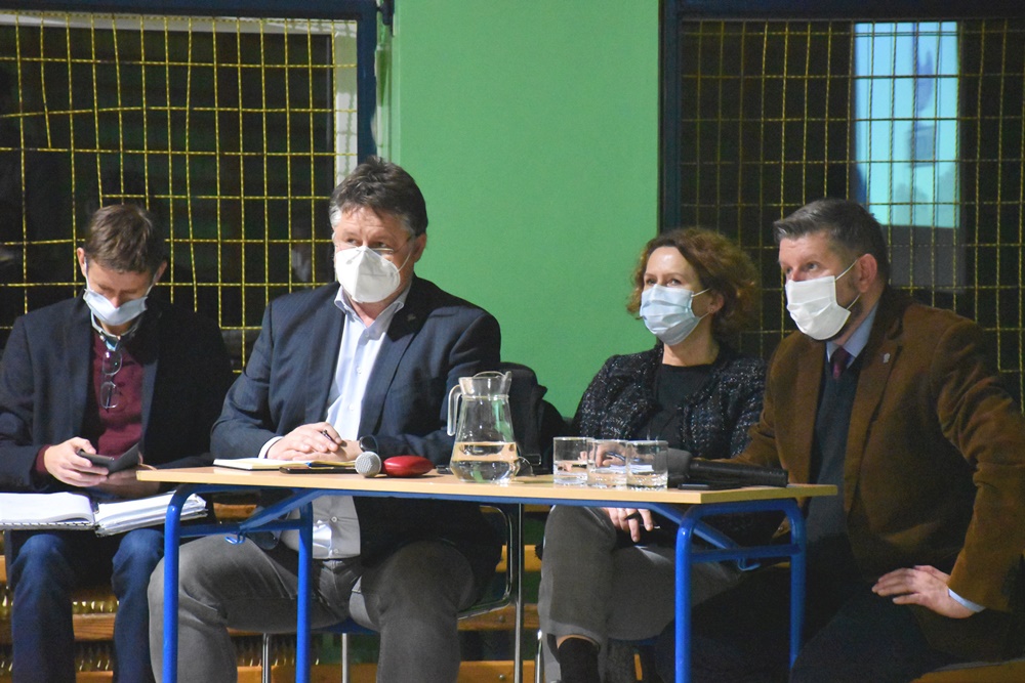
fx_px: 4485
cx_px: 512
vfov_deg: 8.7
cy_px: 342
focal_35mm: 158
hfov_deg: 13.0
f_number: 5.6
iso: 12800
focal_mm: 105
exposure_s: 1/100
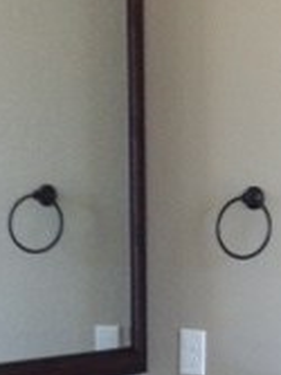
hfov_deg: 10.8
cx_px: 384
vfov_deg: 14.5
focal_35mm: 134
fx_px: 1452
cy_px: 375
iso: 50
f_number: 2.4
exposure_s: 1/30
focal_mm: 4.28
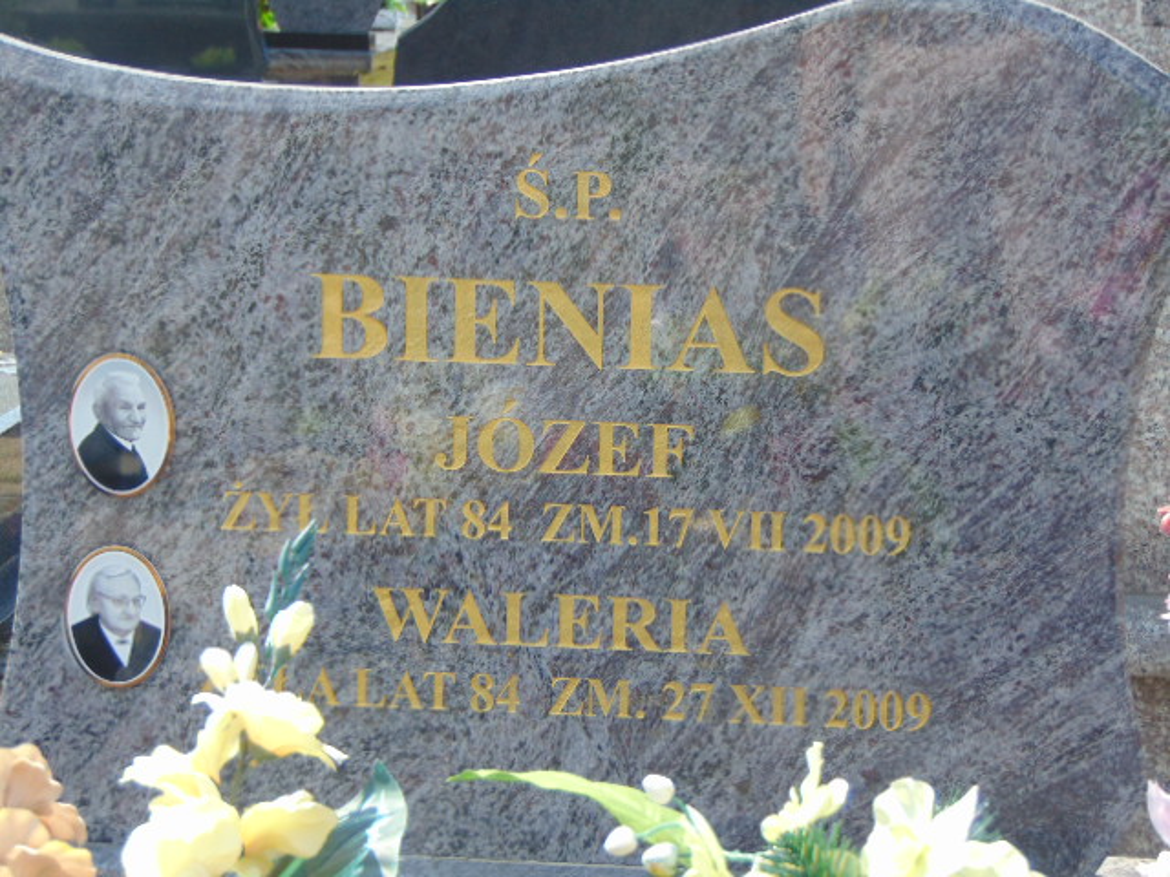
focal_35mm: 108
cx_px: 585
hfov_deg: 18.2
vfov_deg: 13.7
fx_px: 3650
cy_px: 438
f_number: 3.9
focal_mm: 19.4
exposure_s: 1/320
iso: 80
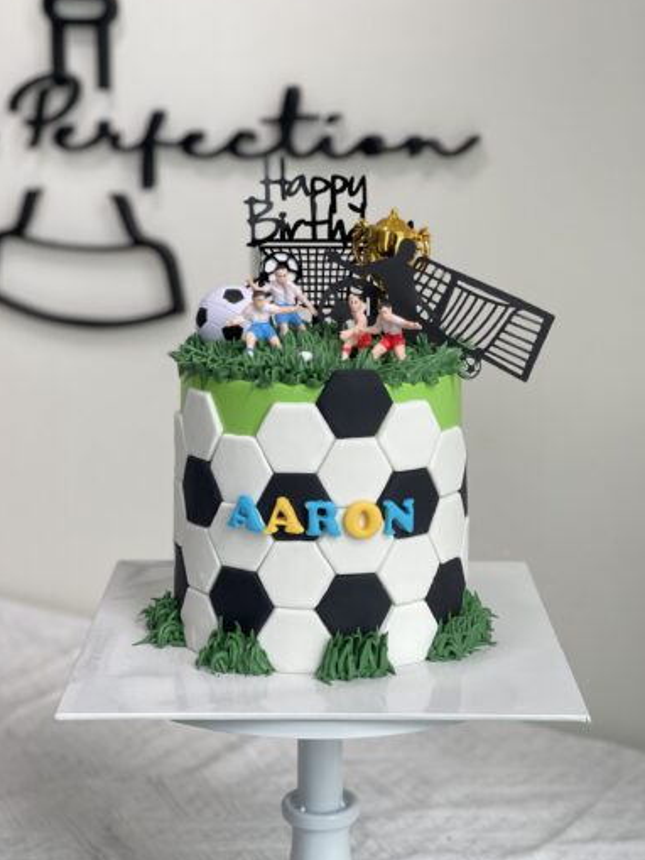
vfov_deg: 29.0
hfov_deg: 21.9
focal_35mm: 67
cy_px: 427
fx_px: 1664
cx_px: 321
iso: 64
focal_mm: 7.5
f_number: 2.2
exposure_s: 1/100
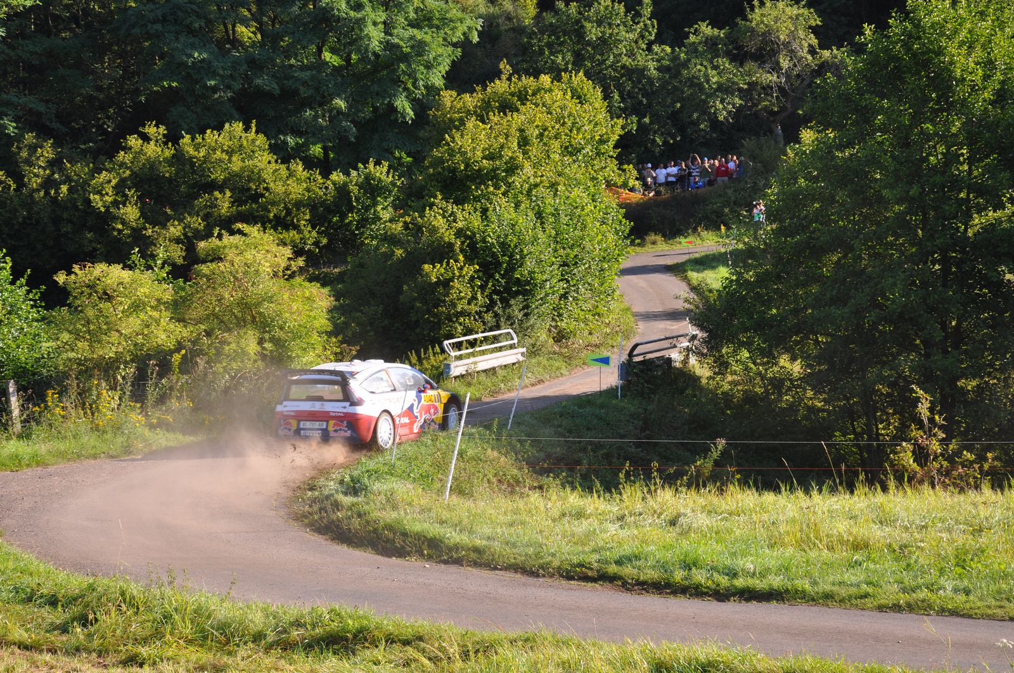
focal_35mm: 78
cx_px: 507
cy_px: 336
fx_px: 2194
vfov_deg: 17.4
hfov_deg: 26.0
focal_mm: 52
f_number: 7.1
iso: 200
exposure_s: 1/200
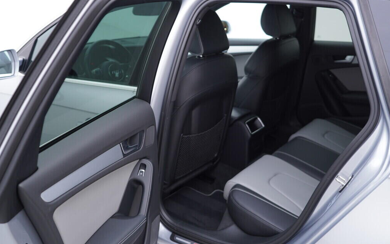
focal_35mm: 37
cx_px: 195
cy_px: 129
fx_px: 393
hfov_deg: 52.7
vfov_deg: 34.4
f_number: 2.8
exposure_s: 1/40
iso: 125
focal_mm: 24
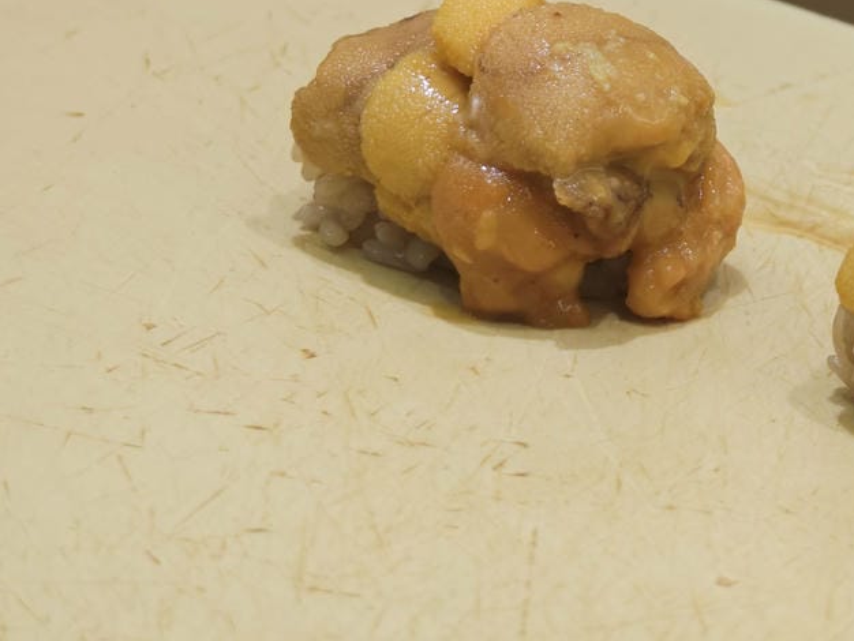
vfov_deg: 6.5
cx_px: 753
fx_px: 5676
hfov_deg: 8.6
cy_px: 274
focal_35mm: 230
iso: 400
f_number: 2.5
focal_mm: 19.4
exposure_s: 1/120
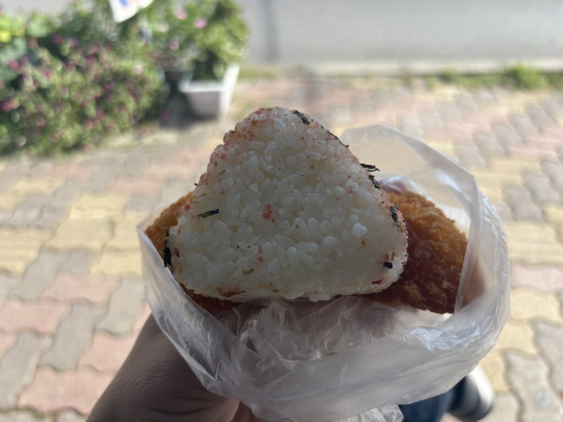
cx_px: 282
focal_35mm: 26
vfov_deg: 53.1
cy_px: 211
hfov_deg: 67.3
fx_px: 423
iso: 50
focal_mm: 5.96
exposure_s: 1/1845
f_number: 1.6
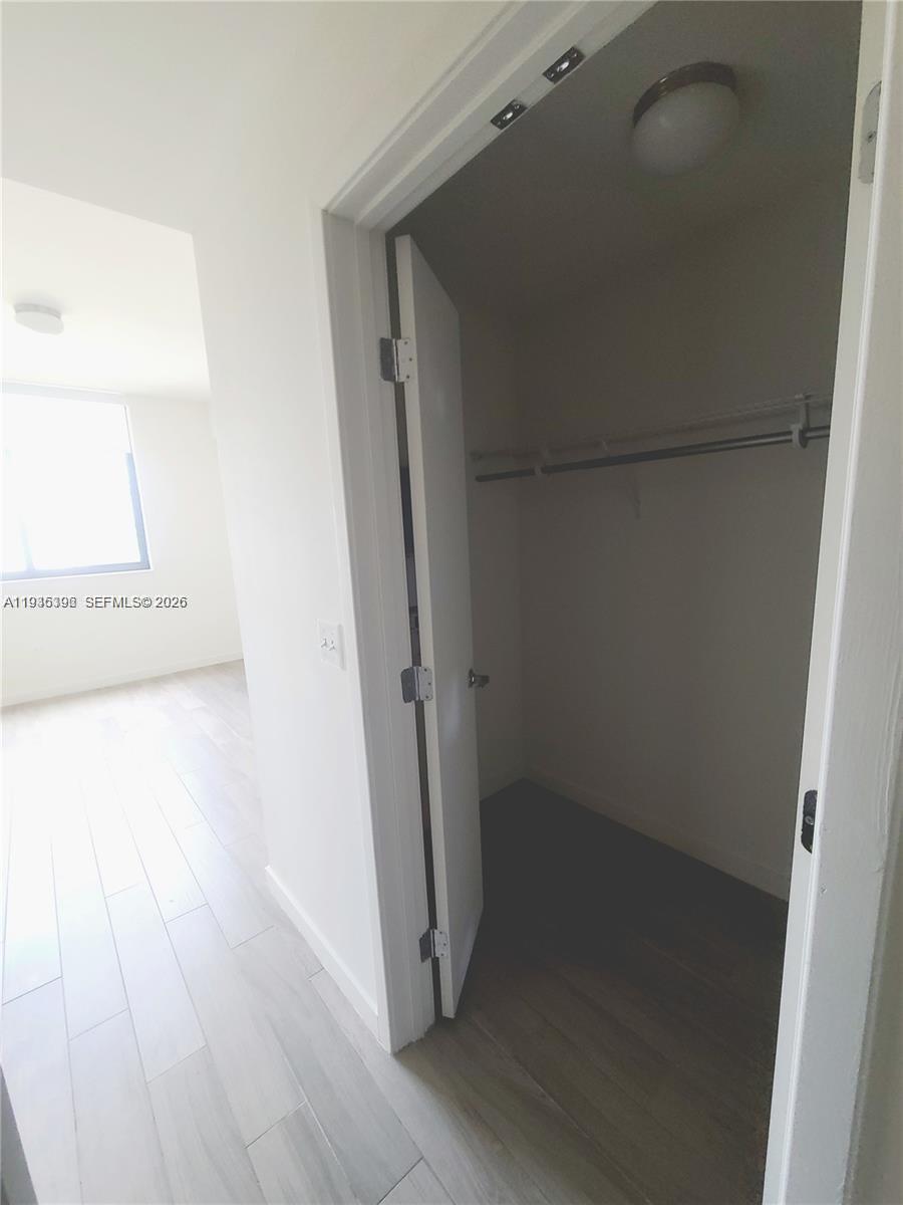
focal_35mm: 13
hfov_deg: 89.9
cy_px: 602
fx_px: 452
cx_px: 452
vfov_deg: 106.2
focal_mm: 2.2
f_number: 2.2
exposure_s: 1/40
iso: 320
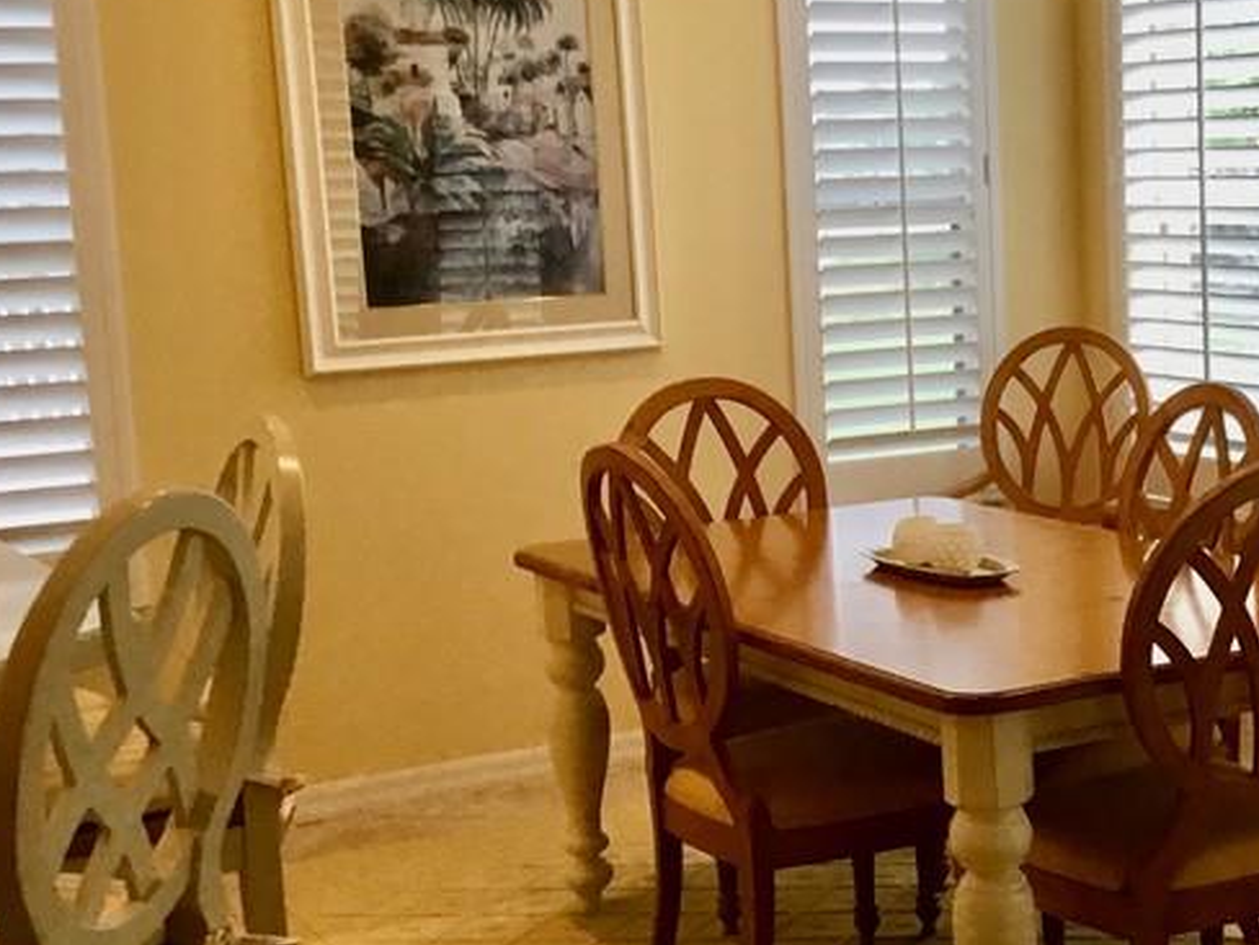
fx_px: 2364
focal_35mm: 65
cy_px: 498
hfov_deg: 29.0
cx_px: 1040
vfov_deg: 22.6
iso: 32
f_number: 2.4
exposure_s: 1/30
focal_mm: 3.3
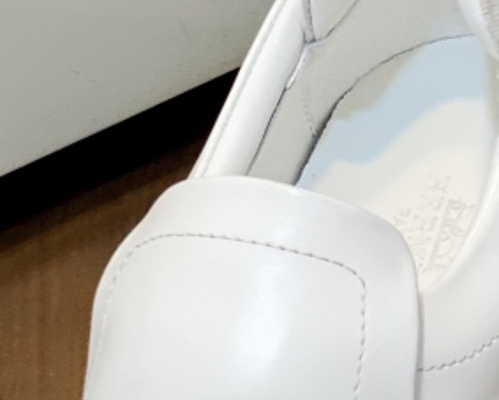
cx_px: 159
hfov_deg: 7.5
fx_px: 3814
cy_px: 462
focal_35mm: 258
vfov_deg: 6.0
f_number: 2
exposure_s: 1/100
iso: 50
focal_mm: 6
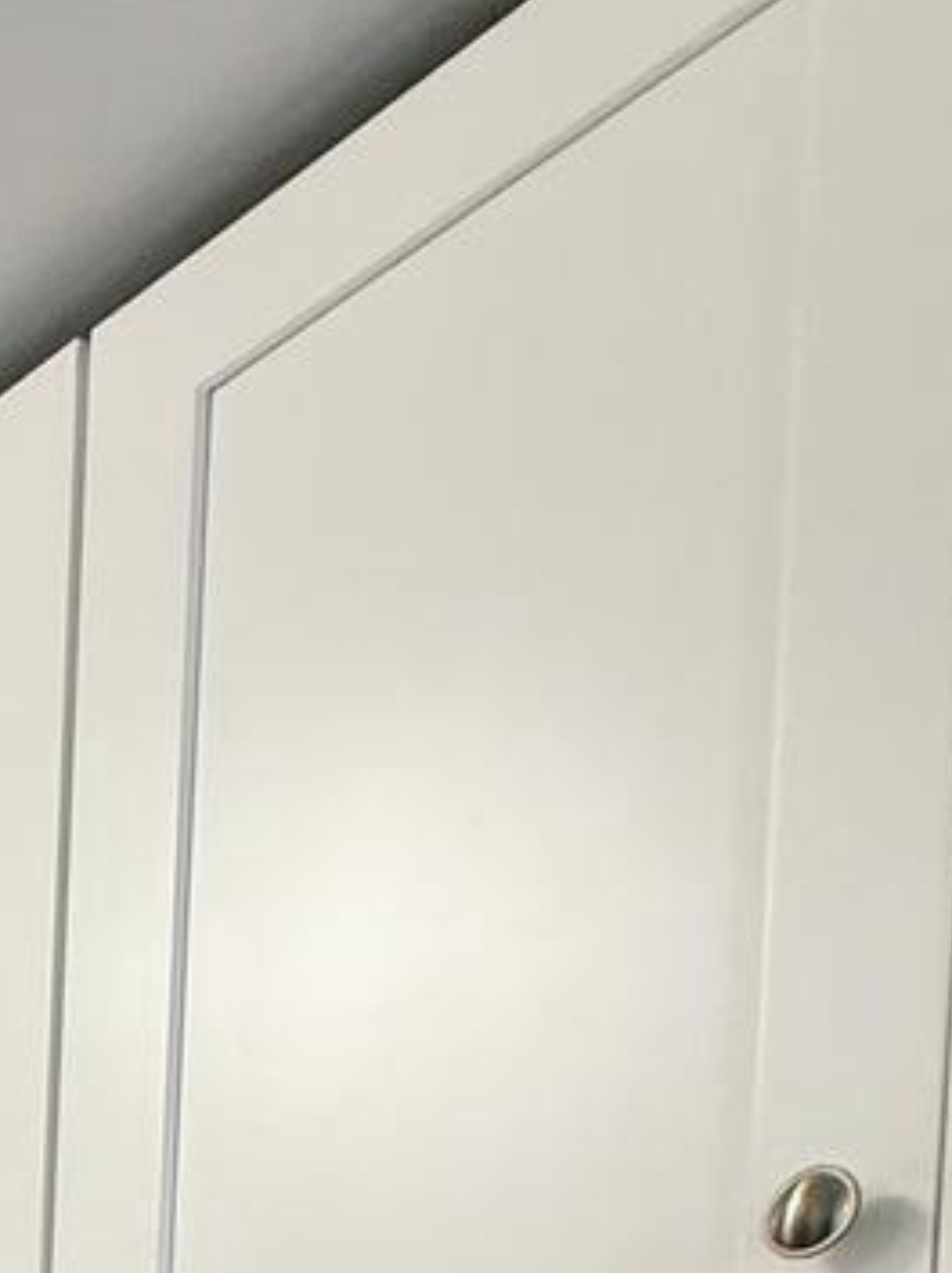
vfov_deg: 22.2
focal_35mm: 61
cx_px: -757
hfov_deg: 18.7
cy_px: 2182
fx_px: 2241
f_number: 2.2
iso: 160
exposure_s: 1/120
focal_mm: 2.22
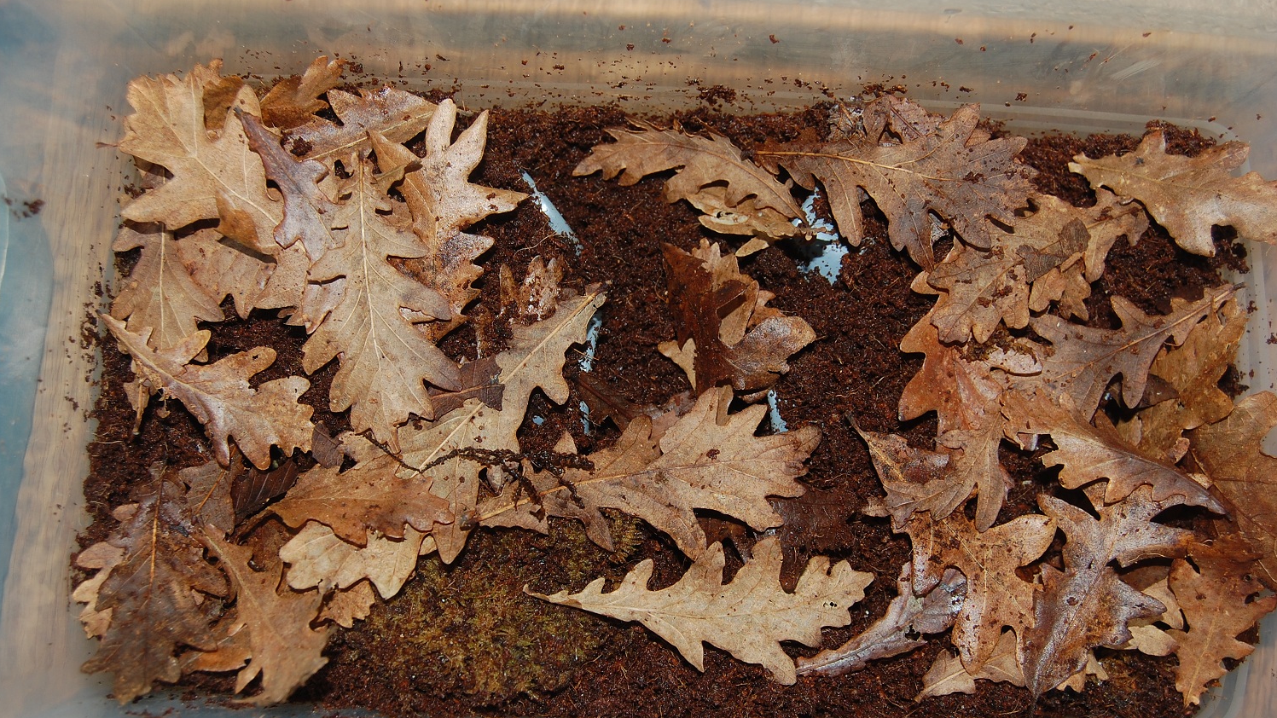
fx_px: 1388
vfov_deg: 29.0
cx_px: 639
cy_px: 379
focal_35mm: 41
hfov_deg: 49.4
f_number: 5.6
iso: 200
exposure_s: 1/125
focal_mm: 26
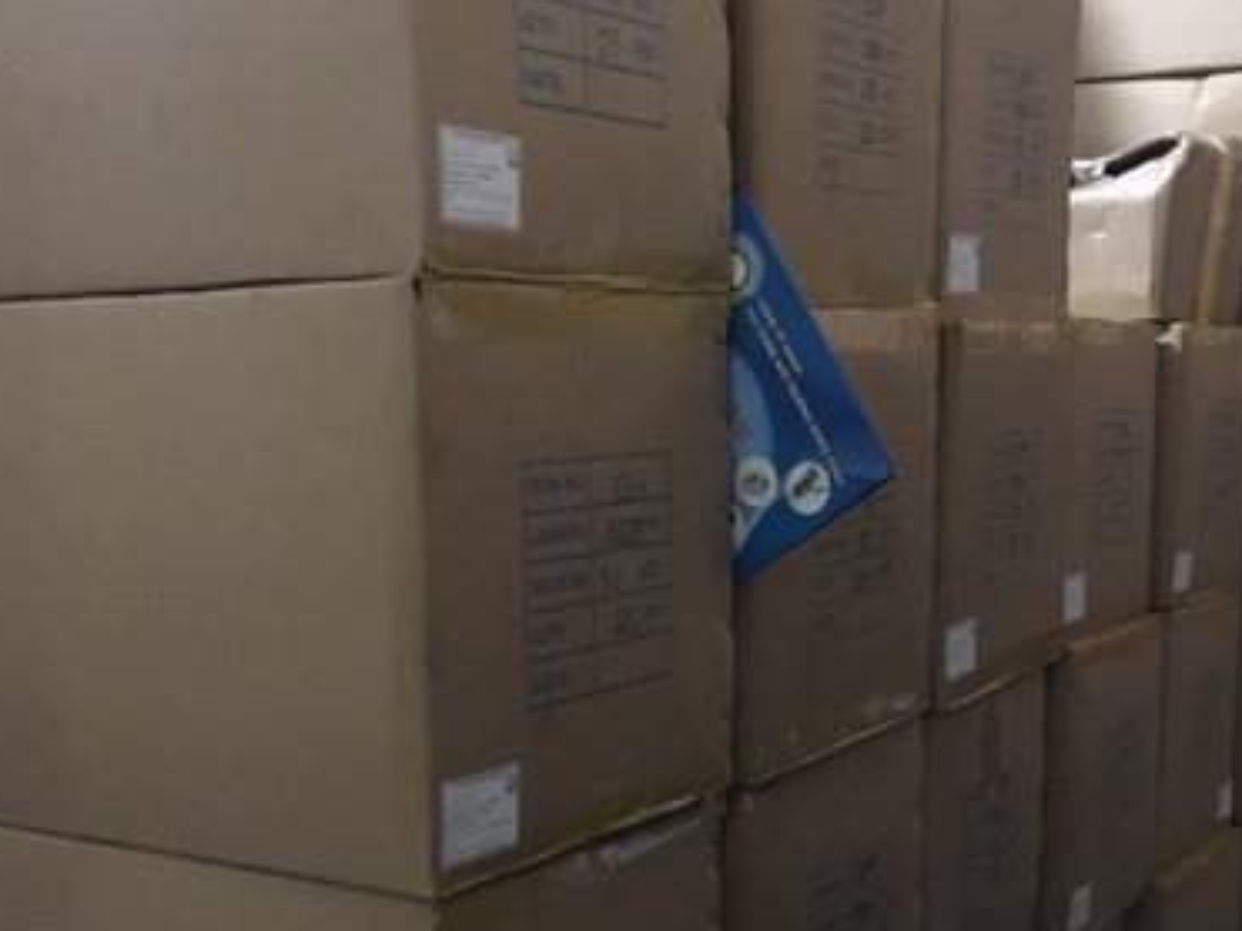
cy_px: 693
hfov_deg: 38.2
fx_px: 1793
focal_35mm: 50
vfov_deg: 28.7
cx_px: 566
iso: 125
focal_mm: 4.15
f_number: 2.2
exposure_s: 1/4
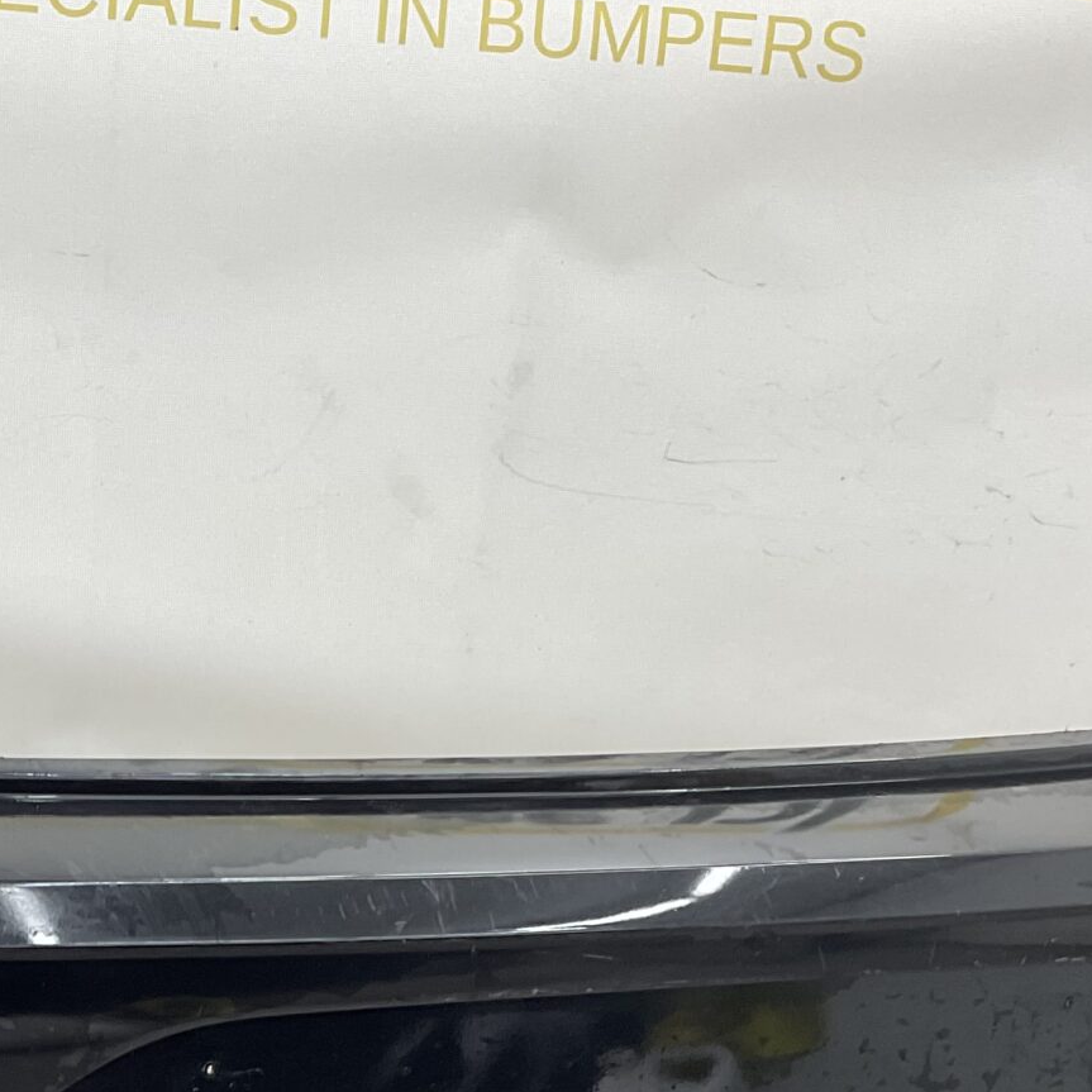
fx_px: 2712
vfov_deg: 21.9
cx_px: 53
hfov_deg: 22.1
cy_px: 1114
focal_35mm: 76
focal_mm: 3
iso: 32
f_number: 1.8
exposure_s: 1/100
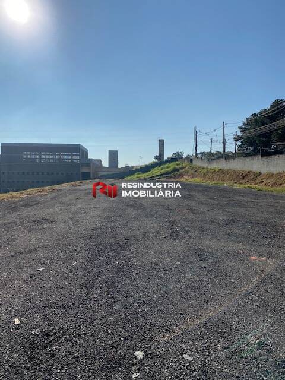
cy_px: 190
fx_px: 285
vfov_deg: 67.3
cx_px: 142
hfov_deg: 53.1
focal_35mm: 26
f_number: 1.8
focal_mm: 4.25
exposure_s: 1/8264
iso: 32
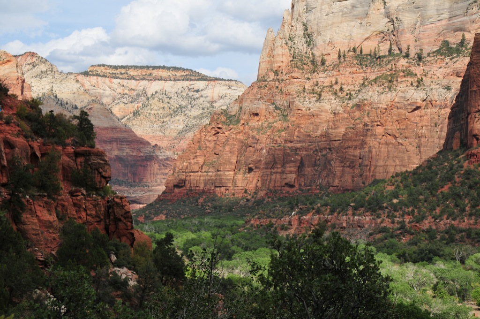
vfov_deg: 22.6
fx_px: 799
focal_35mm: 60
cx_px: 240
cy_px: 160
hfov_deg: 33.4
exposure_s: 1/400
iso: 200
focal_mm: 40
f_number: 10
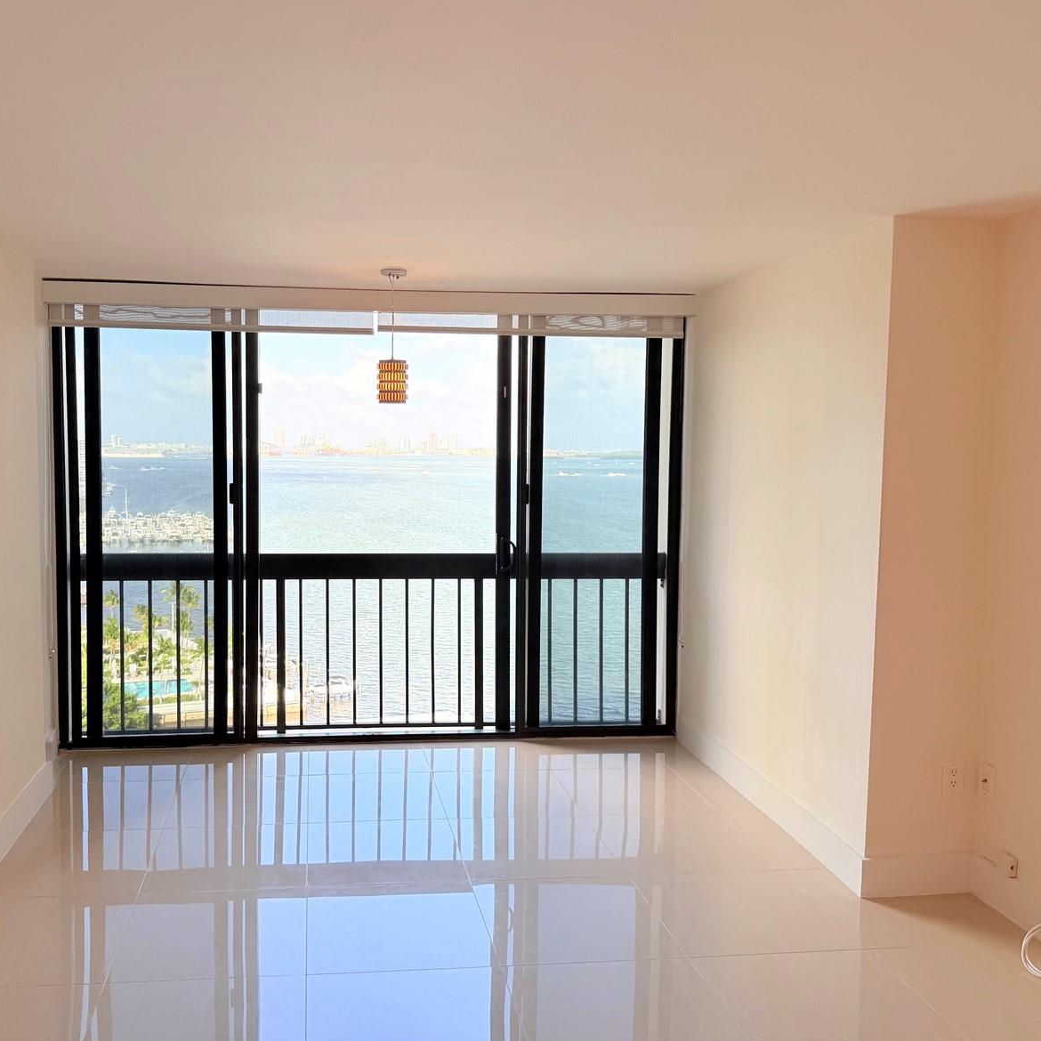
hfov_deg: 55.1
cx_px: 408
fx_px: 987
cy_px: 512
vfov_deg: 55.6
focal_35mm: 29
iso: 100
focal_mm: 6.76
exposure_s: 1/715
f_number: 1.78
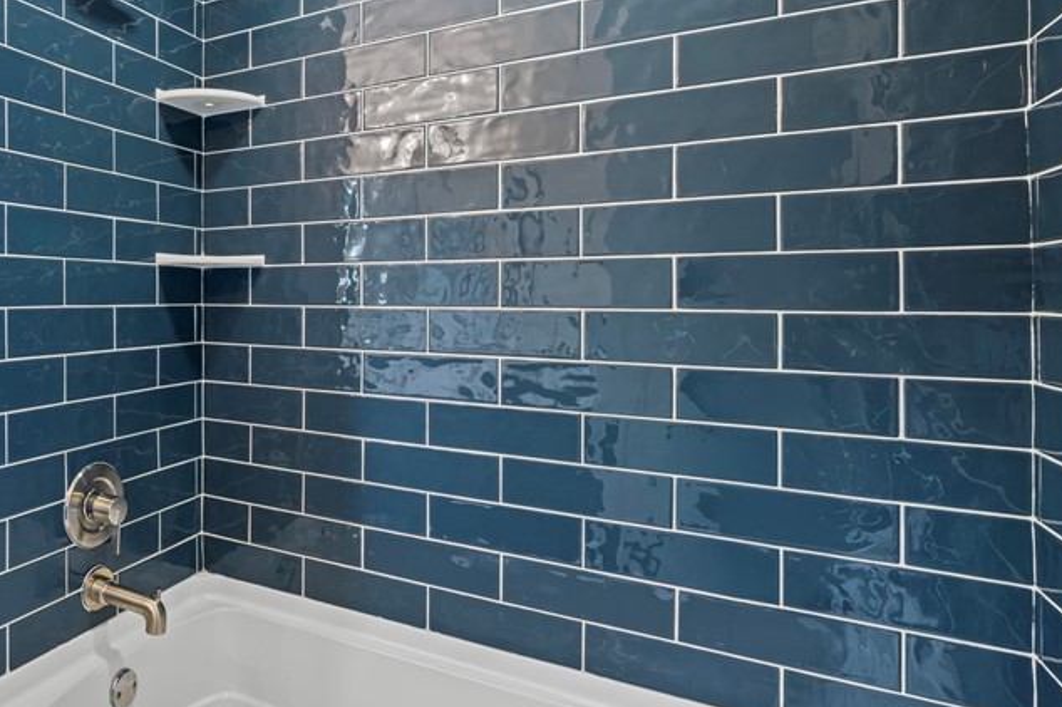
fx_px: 708
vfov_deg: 52.9
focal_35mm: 24
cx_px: 226
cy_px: 307
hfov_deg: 67.5
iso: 250
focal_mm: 14
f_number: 9
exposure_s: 1
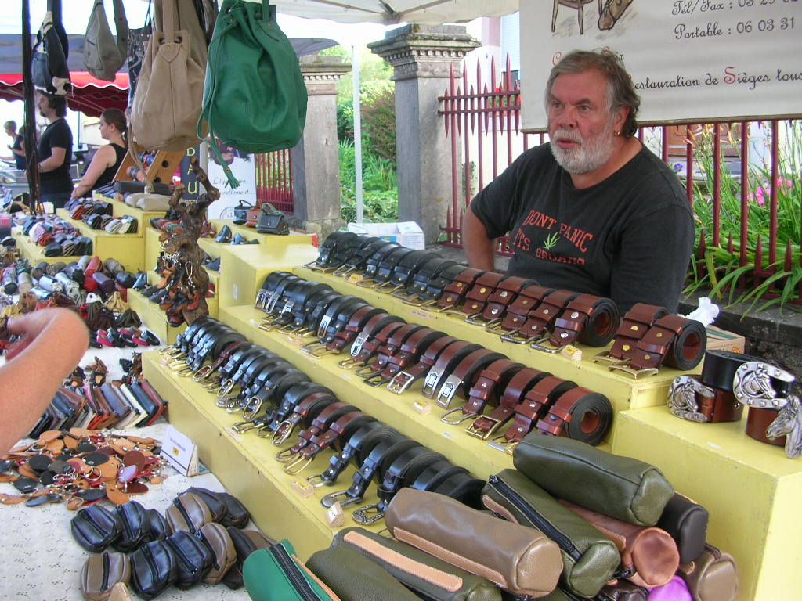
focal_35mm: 35
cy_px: 300
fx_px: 811
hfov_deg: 52.6
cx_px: 401
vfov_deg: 40.7
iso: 50
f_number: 2.8
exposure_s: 1/37.5
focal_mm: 5.8
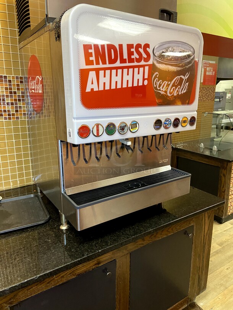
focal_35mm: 26
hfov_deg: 53.1
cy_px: 155
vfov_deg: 67.3
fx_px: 233
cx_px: 116
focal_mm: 4.25
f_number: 1.8
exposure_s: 1/60
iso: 320
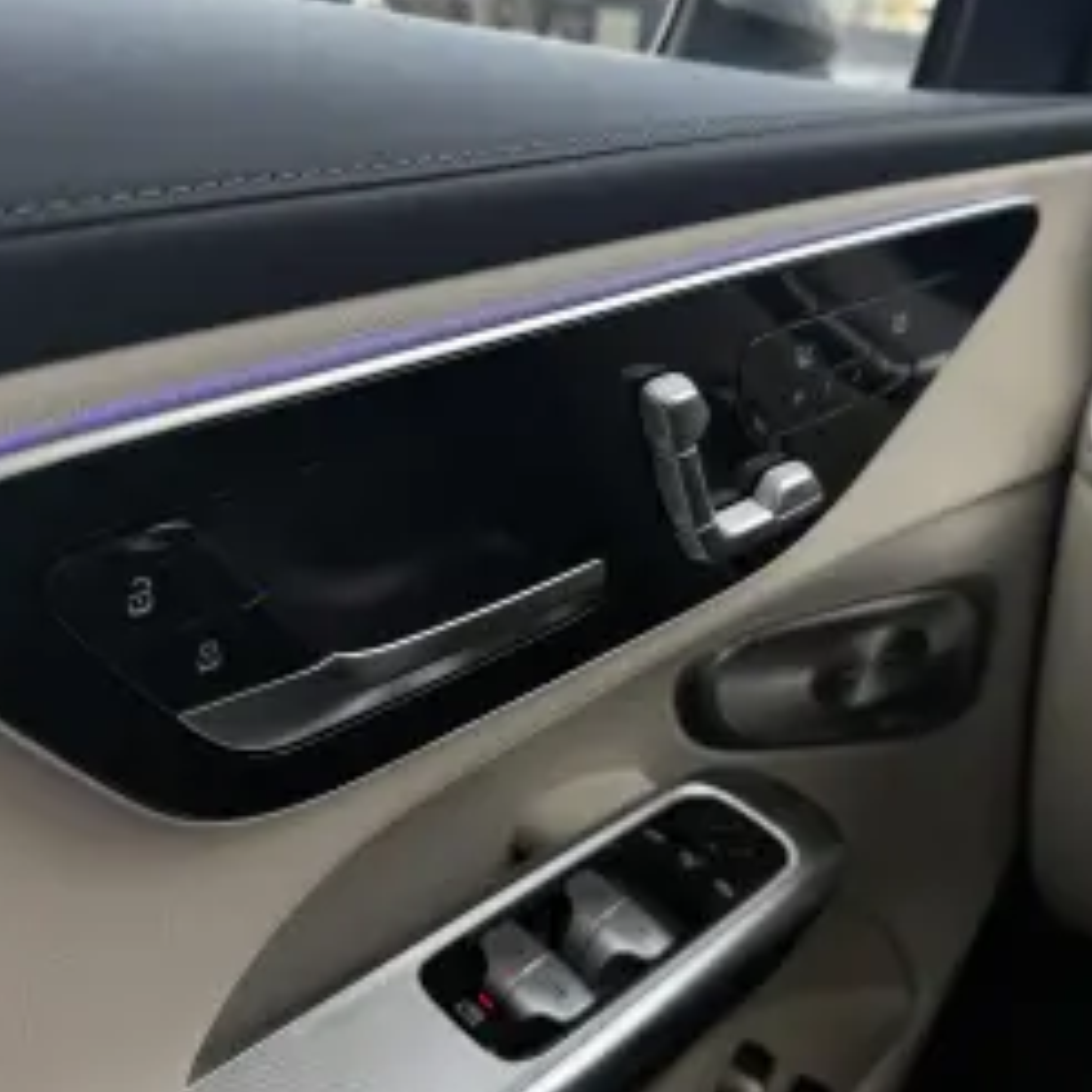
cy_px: 537
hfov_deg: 52.5
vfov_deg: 52.5
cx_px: 533
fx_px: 1106
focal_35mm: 31
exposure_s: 1/671
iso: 80
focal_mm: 6.76
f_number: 1.78
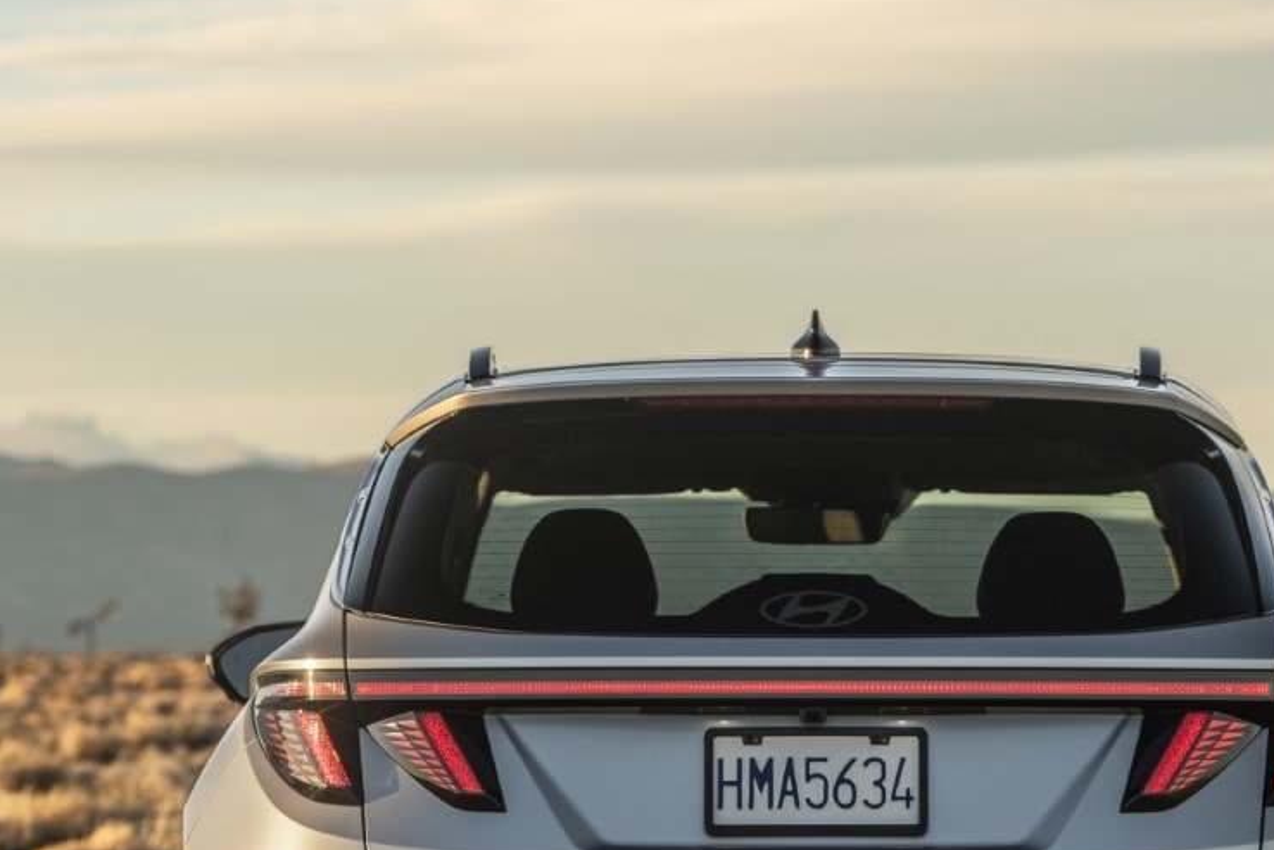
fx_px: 7926
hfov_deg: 9.2
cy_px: 700
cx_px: 817
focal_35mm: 224
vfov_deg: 6.1
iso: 64
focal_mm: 102
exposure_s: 1/100
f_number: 5
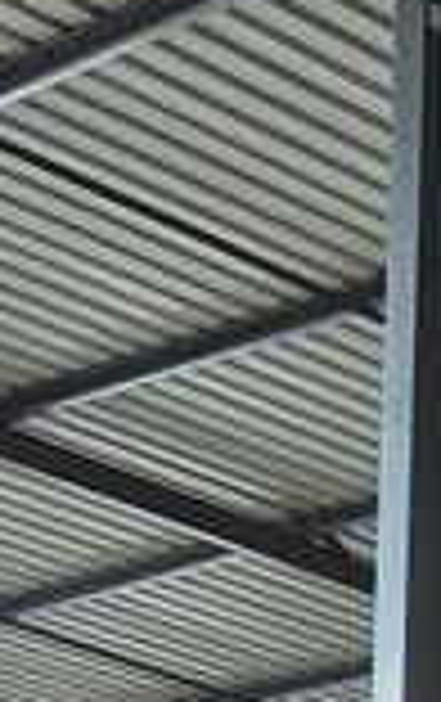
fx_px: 3066
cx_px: 1134
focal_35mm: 160
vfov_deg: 11.0
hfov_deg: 7.6
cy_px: 1696
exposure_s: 1/180
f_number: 1.8
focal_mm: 5.4
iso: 80
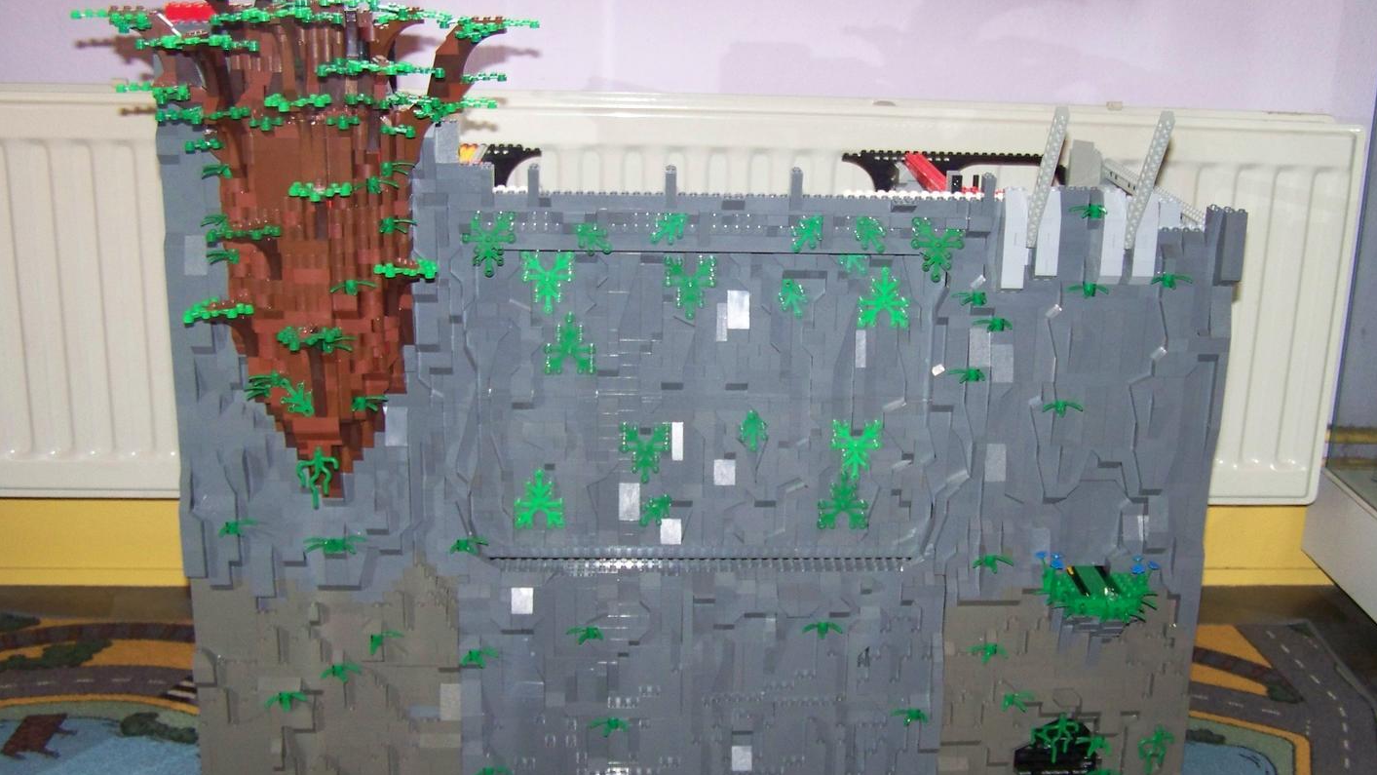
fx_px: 1643
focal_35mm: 45
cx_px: 747
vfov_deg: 26.5
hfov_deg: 45.4
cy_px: 405
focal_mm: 6.3
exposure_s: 1/30
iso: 200
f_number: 2.8
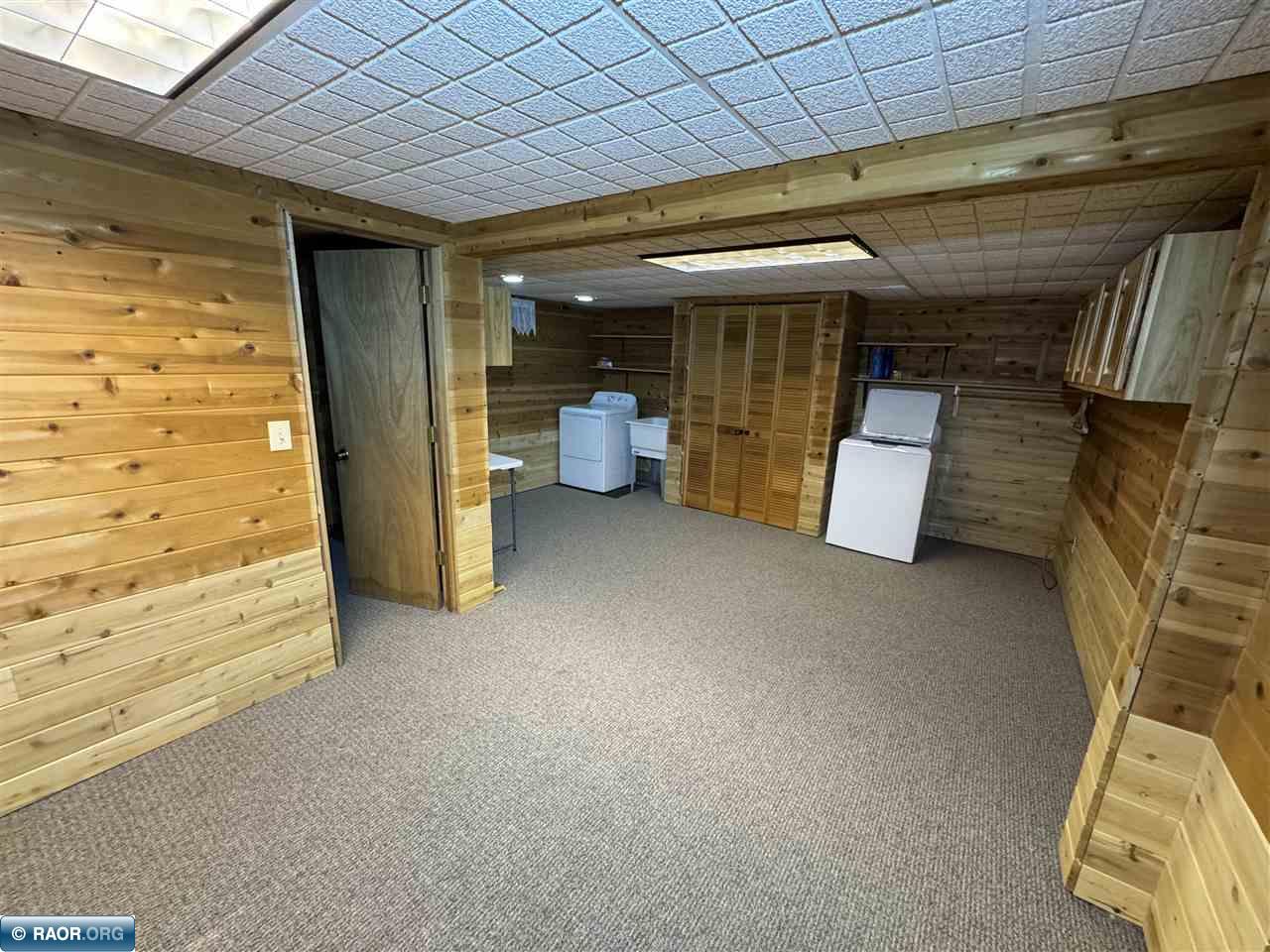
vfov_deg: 85.7
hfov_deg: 102.1
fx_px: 514
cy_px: 476
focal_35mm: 14
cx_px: 635
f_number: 2.2
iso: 320
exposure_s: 1/60
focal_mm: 2.22
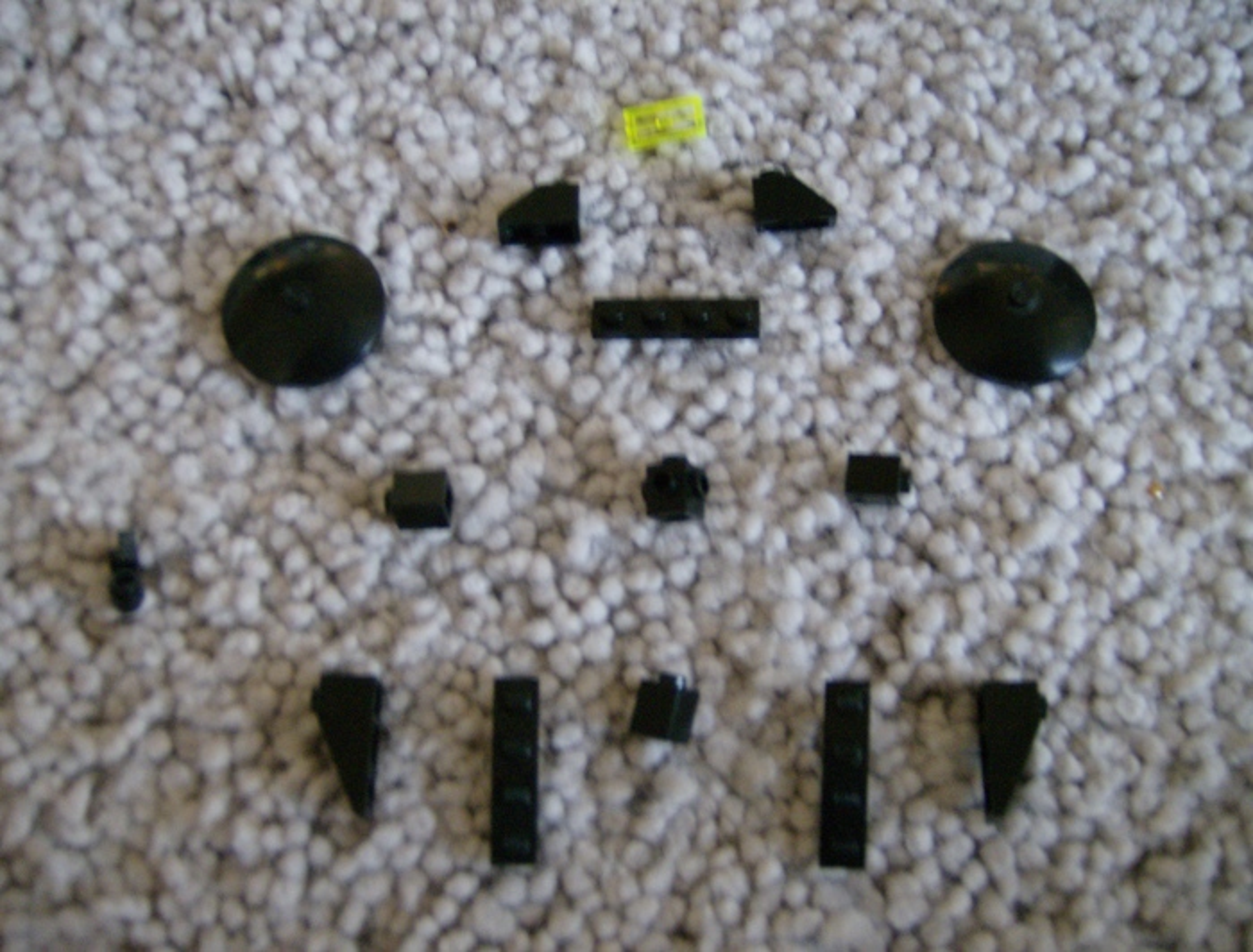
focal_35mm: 36
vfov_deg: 40.0
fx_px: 1309
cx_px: 626
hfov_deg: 51.1
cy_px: 476
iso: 200
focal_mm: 6
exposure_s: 1/7.71
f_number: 2.8
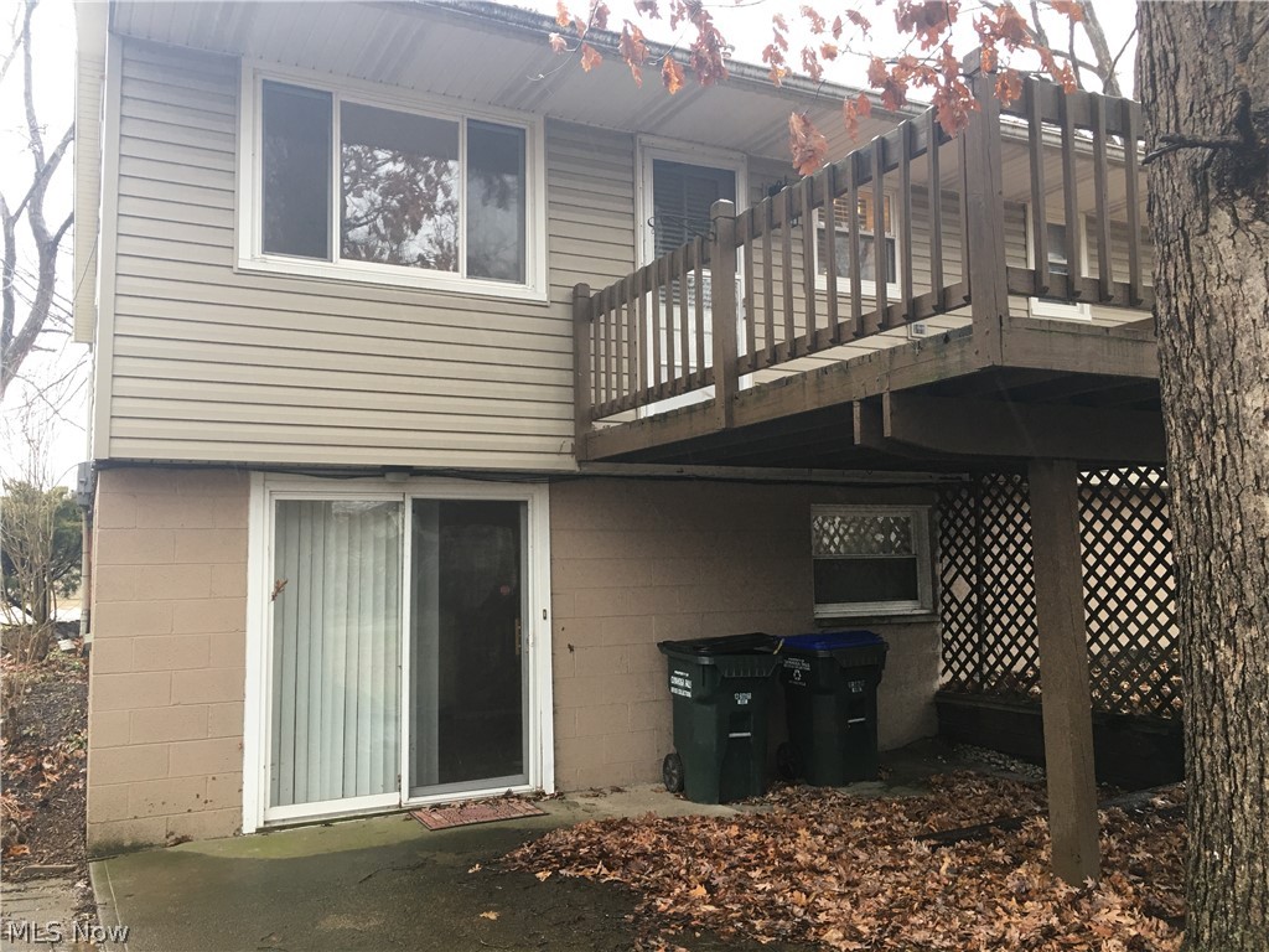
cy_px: 476
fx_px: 1063
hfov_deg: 61.7
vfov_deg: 48.2
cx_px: 634
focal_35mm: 29
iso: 25
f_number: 2.2
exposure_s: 1/30
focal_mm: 4.15
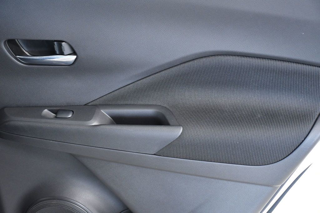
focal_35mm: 72
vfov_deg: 18.9
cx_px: 160
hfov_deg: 28.1
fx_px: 640
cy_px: 106
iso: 2500
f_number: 5
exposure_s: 1/100
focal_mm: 48
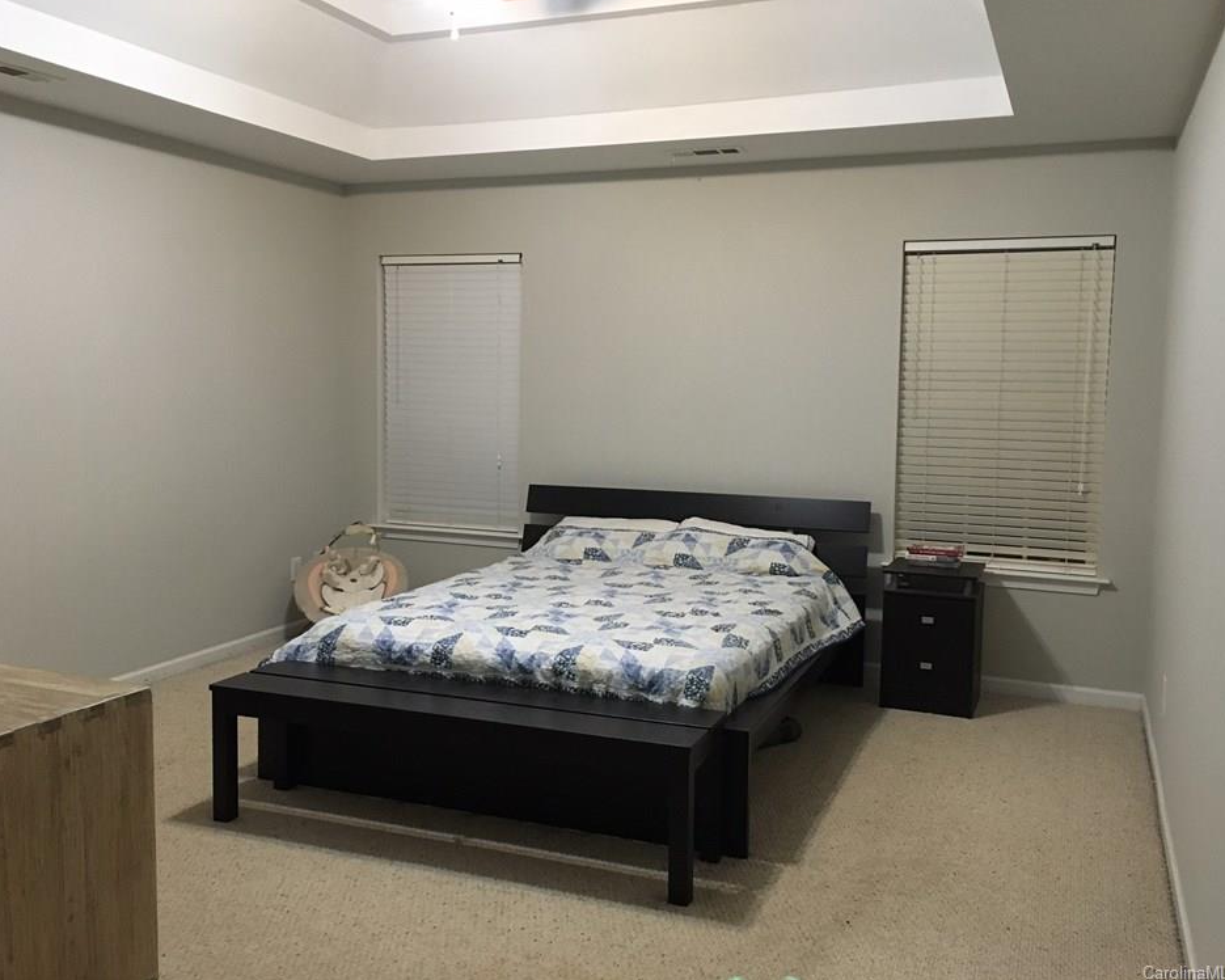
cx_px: 622
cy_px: 482
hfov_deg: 57.2
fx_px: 1124
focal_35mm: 31
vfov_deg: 47.1
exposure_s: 1/24
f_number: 2.2
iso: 200
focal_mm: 4.15
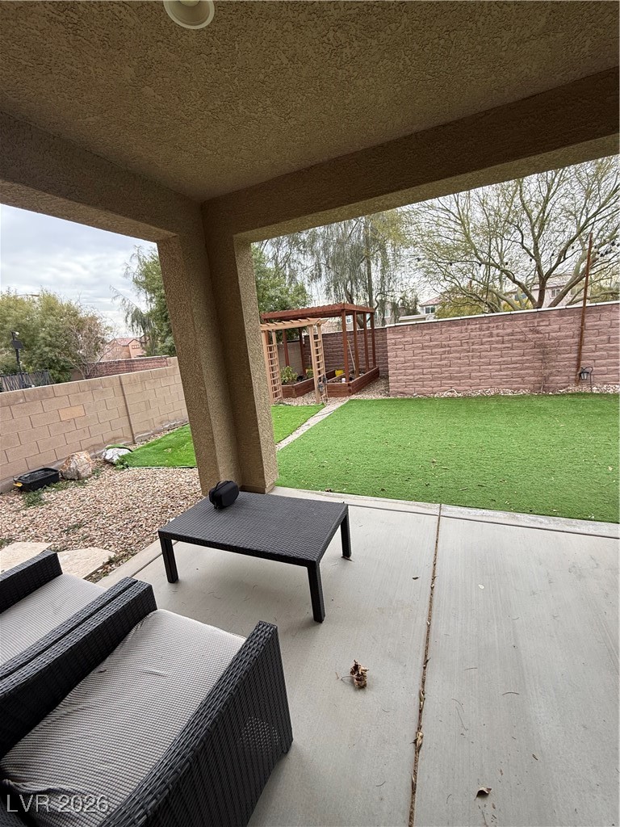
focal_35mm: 14
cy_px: 414
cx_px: 310
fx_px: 334
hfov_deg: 85.7
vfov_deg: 102.1
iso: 50
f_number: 2.2
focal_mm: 2.22
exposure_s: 1/346
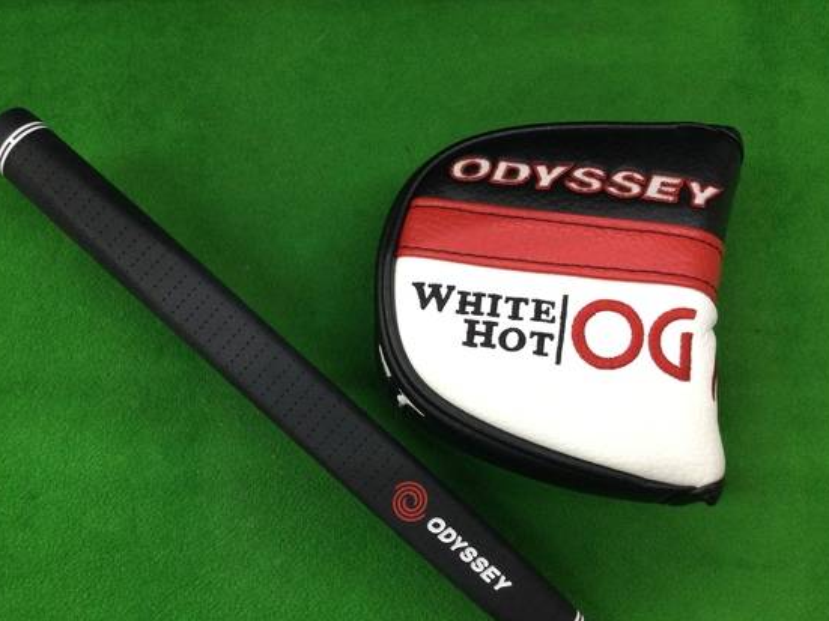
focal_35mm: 36
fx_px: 862
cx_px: 367
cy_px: 359
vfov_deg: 39.5
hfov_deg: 51.3
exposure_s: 1/30
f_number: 2.4
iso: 64
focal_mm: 3.3
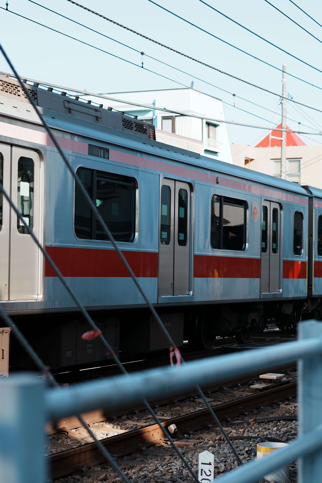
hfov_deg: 17.9
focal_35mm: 76
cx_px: 212
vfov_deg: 26.7
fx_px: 1020
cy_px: 240
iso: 100
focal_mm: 50
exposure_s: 1/1250
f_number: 2.8
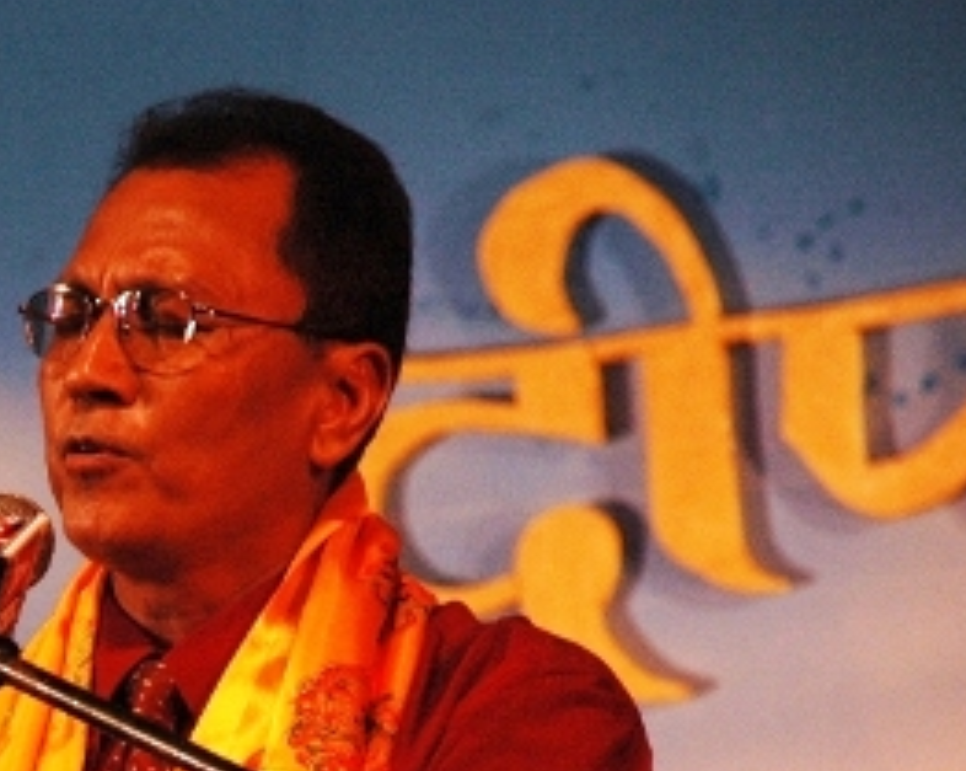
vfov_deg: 3.6
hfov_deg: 4.5
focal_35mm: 430
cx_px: -114
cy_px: 764
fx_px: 12284
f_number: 5.6
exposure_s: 1/125
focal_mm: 125
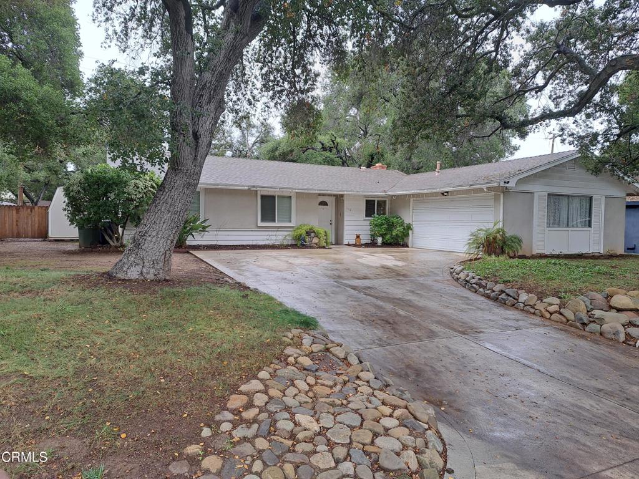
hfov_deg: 71.6
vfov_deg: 56.8
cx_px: 320
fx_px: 443
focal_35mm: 24
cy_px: 240
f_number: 1.8
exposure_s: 1/120
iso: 50
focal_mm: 5.23
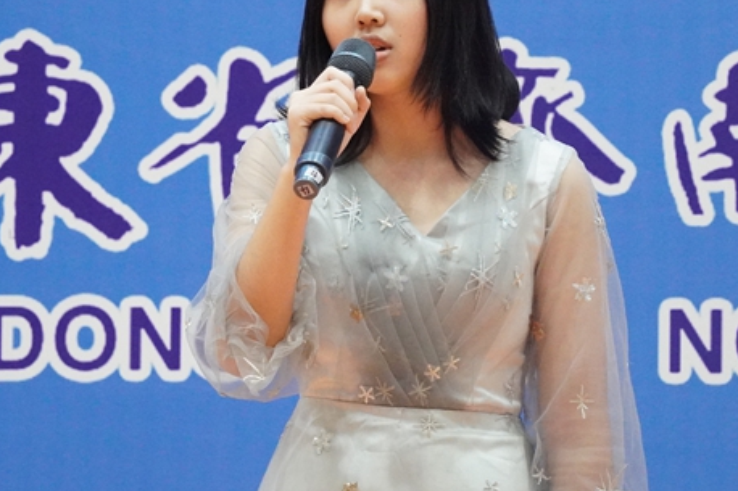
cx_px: 372
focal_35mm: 346
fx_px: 7090
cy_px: 220
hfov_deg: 6.0
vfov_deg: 4.0
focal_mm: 132
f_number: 5.6
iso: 8000
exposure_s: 1/160
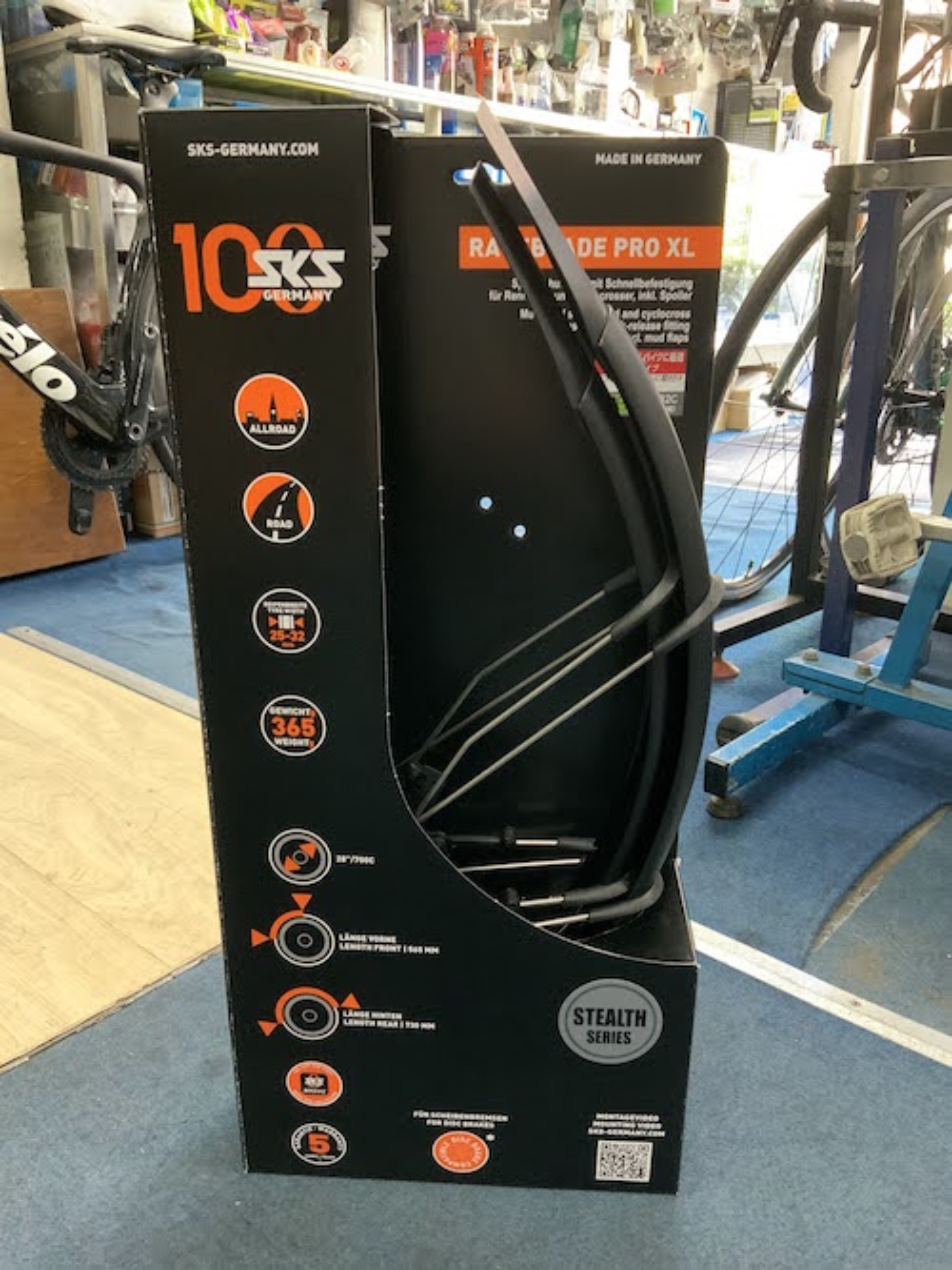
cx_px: 476
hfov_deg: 48.2
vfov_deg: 61.7
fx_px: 1064
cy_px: 635
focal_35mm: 29
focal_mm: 3
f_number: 1.8
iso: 250
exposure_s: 1/33
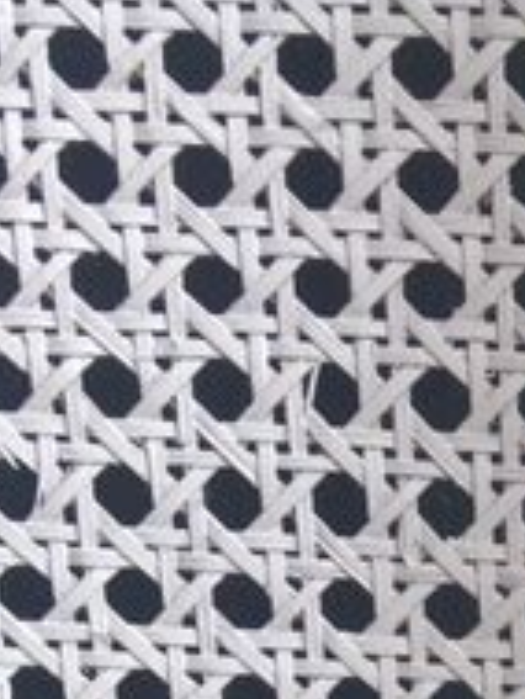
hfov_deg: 13.8
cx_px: 876
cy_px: 984
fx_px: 1980
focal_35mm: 98
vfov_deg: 18.2
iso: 25
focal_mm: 4.15
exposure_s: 1/100
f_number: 2.2
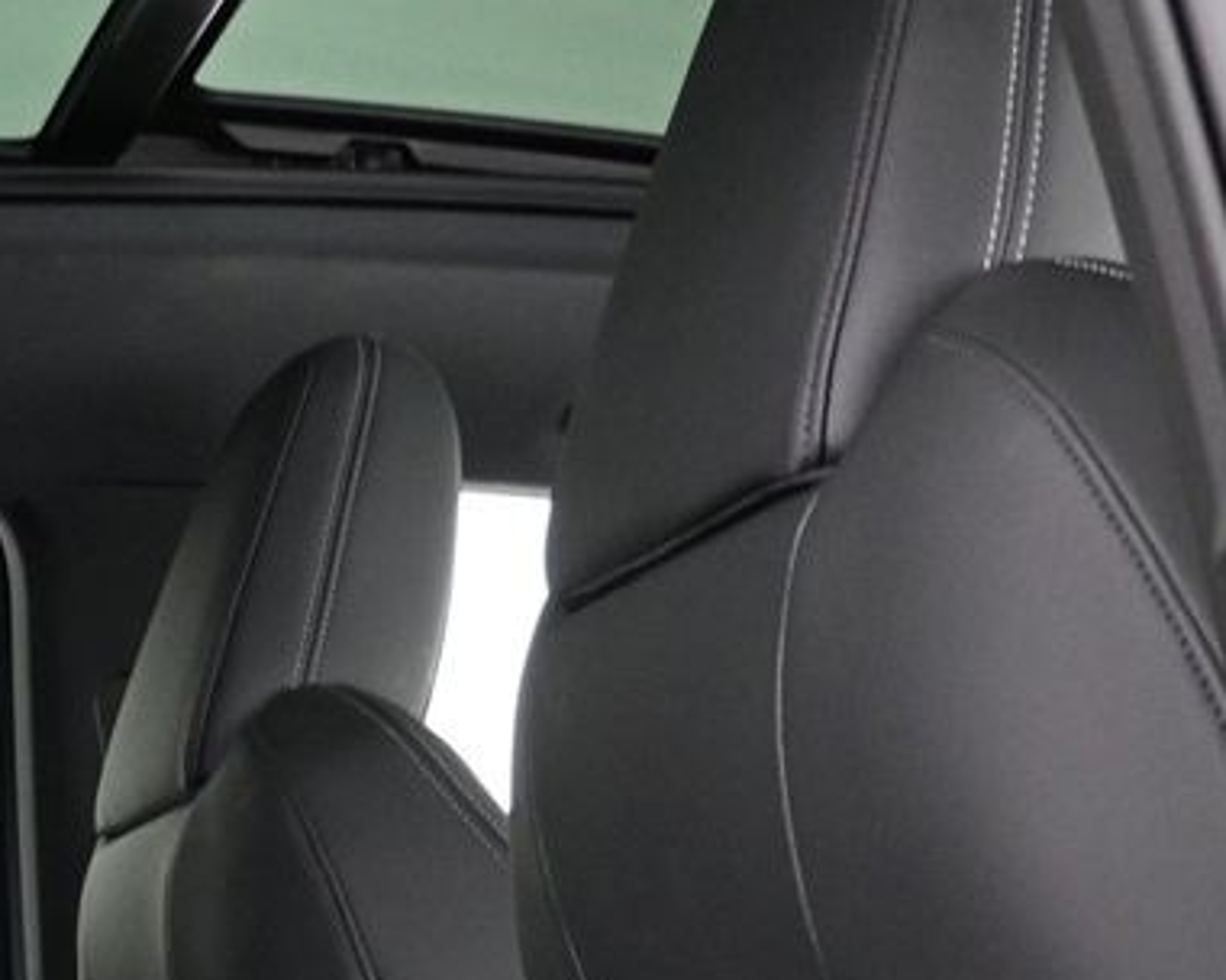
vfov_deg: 15.3
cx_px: -594
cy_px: 1248
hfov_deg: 17.9
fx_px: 3483
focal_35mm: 96
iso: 1600
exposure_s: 1/10
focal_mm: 16
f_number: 3.5
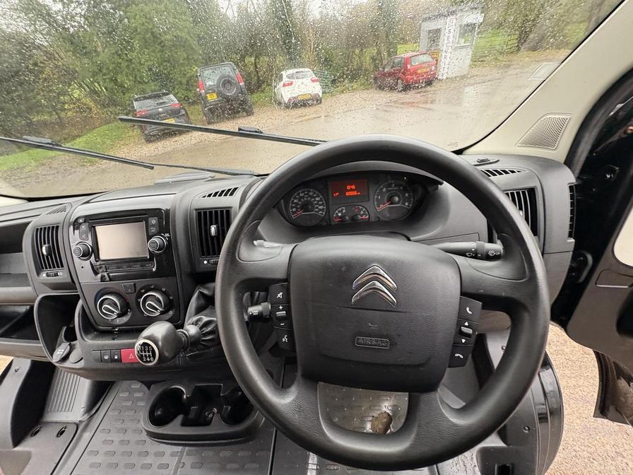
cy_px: 238
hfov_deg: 102.1
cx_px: 316
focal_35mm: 14
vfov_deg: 85.7
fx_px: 256
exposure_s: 1/60
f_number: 2.2
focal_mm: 2.22
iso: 250
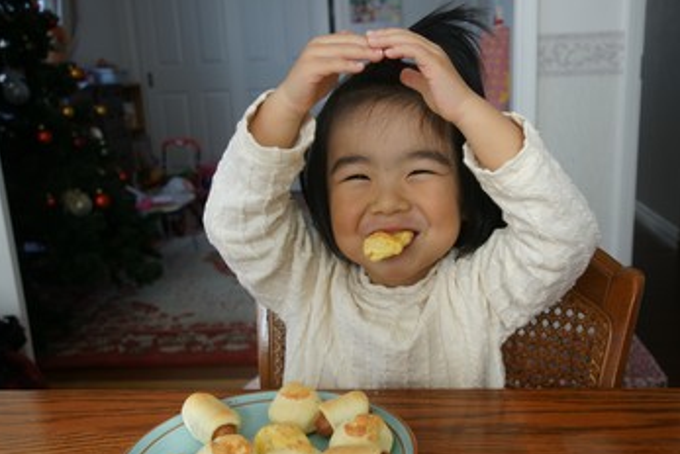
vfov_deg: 35.1
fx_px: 718
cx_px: 386
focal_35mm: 38
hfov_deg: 50.5
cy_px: 257
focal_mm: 22
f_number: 5.6
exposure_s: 1/40
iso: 200
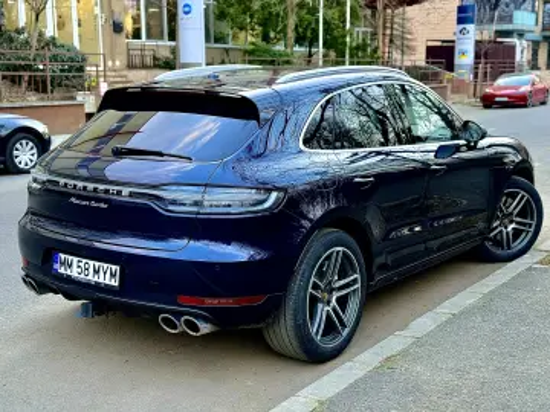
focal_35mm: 48
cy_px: 206
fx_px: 763
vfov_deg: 30.3
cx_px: 275
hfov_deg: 39.7
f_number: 1.78
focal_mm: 6.76
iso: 100
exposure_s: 1/60
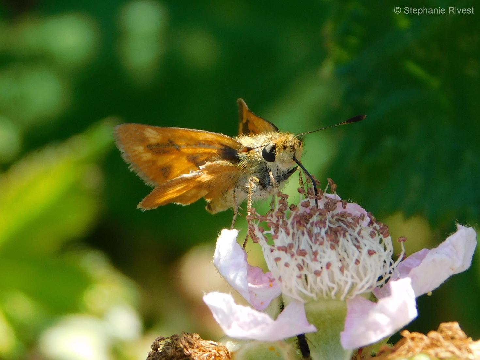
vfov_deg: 6.4
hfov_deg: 8.5
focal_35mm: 232
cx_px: 240
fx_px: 3218
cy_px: 180
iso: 125
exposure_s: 1/160
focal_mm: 41.3
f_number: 5.6
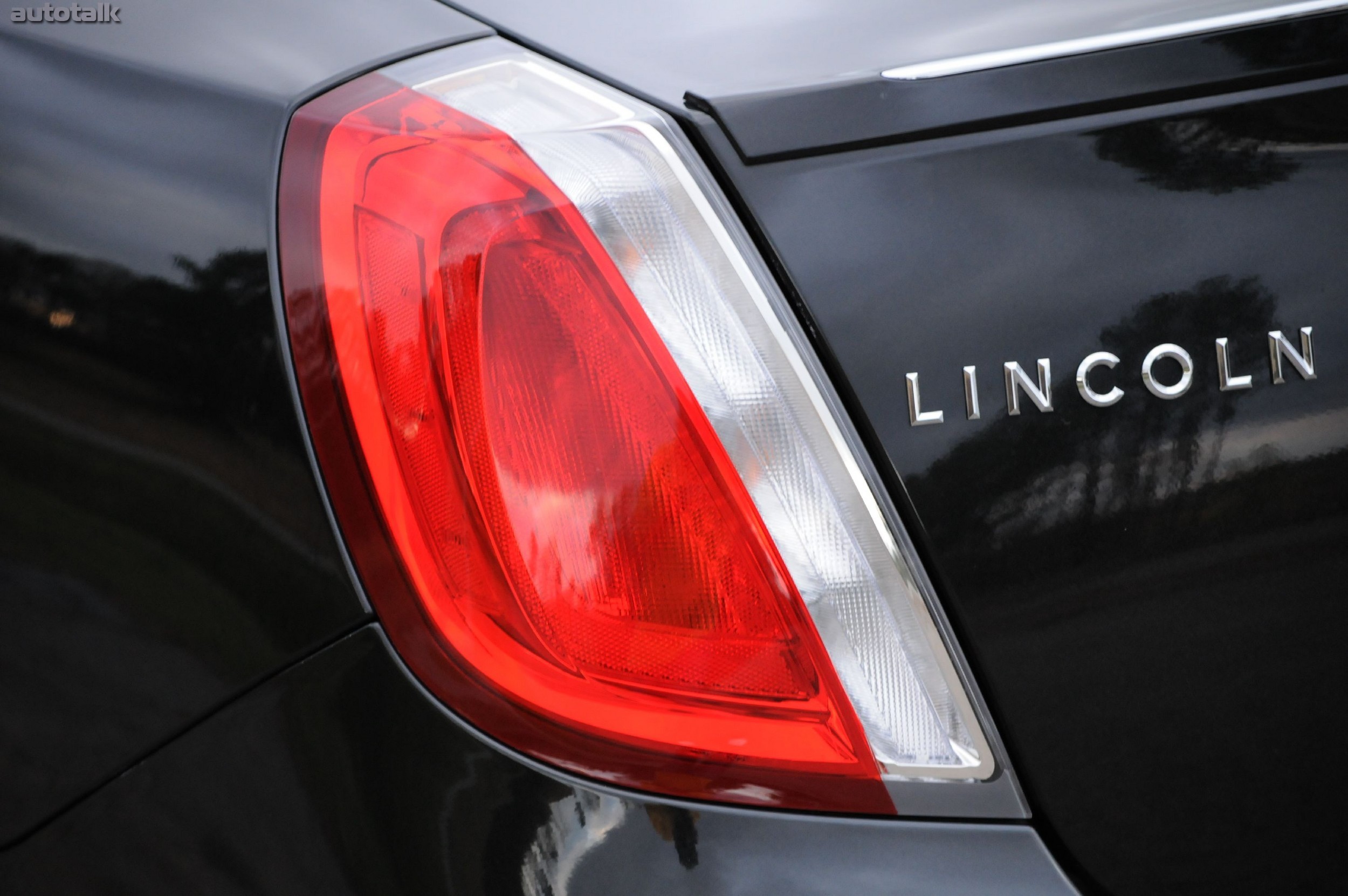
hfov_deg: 18.2
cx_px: 674
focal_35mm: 112
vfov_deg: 12.1
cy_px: 448
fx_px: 4208
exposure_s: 1/125
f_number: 4.2
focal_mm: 75
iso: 1000
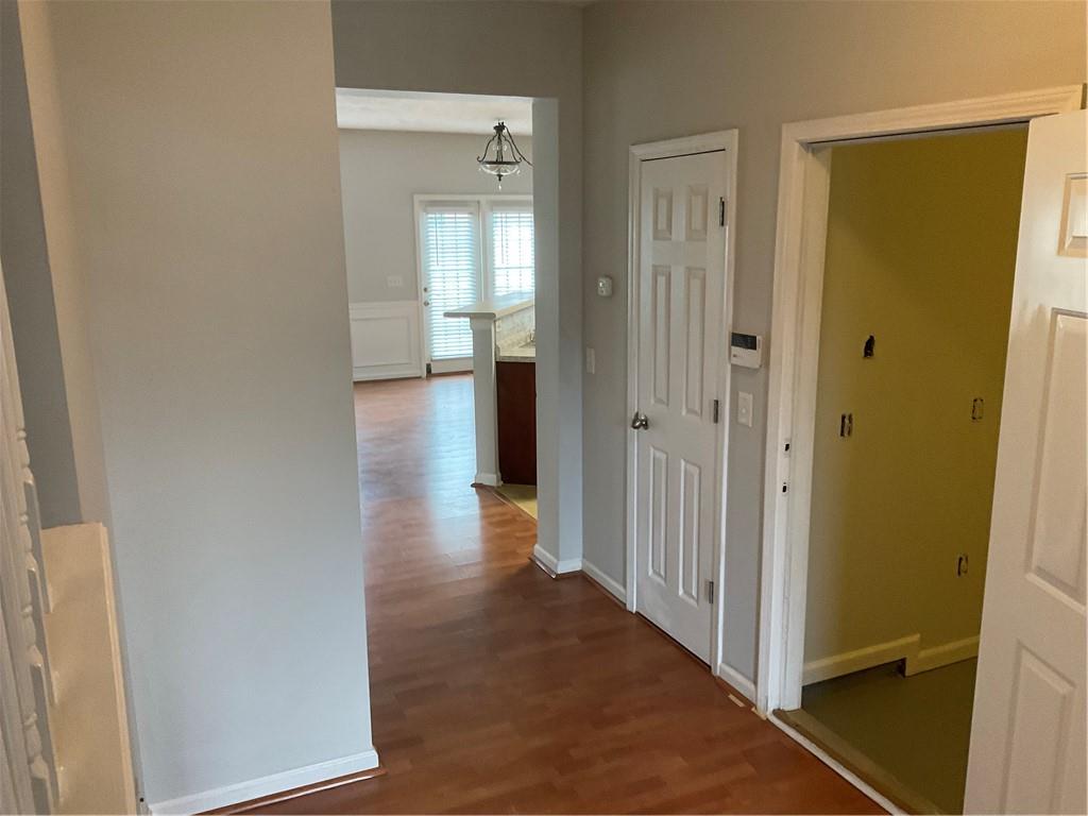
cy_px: 408
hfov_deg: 61.7
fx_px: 911
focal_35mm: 29
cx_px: 544
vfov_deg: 48.2
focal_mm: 3
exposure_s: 1/60
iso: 250
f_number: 1.8
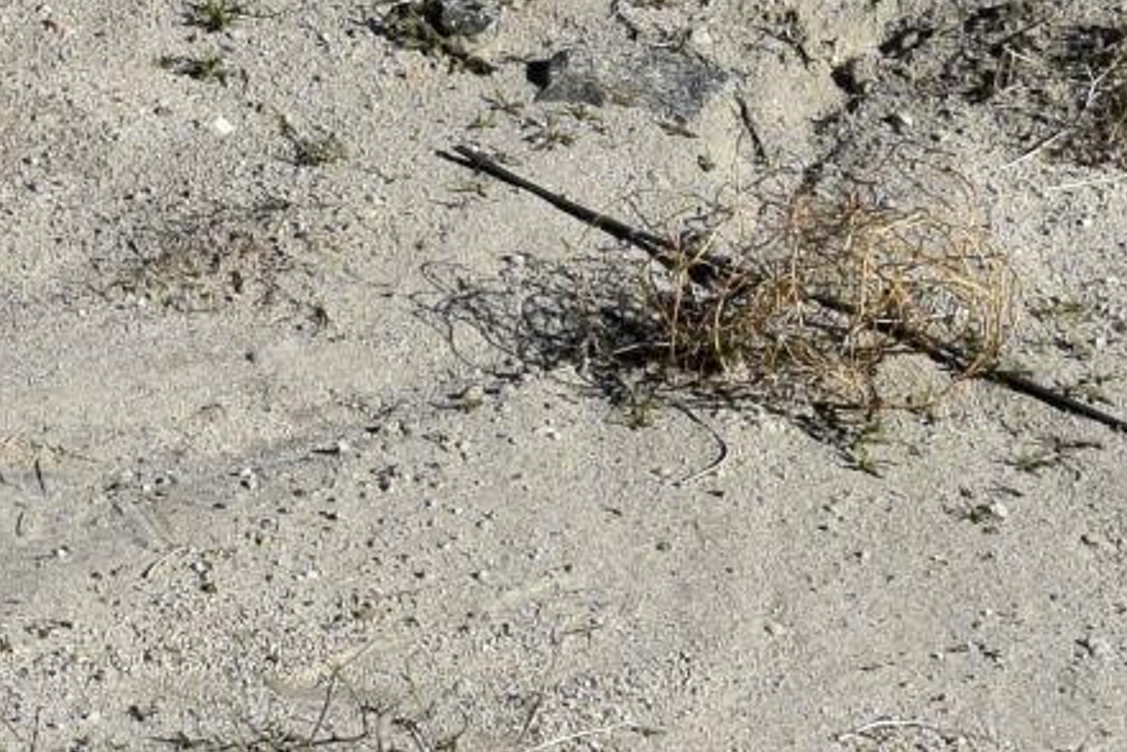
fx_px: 8953
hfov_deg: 7.2
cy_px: -125
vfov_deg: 4.8
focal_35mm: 286
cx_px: 631
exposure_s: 1/2000
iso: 280
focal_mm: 28
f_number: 8
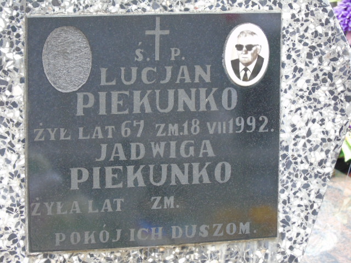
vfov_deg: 10.4
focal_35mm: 142
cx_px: 176
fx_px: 1440
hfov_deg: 13.9
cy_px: 132
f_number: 4.7
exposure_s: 1/100
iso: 400
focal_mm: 25
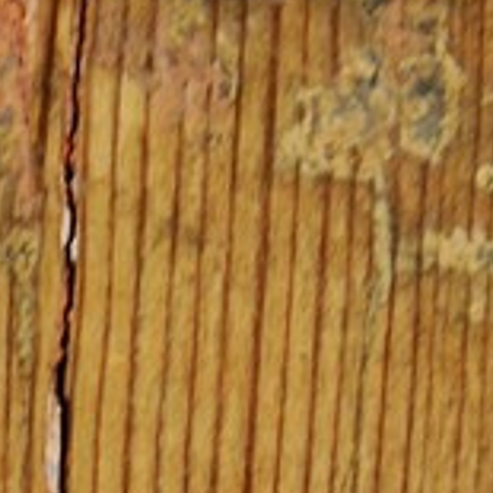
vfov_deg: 3.7
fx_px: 7364
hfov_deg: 3.8
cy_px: 1838
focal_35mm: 457
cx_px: -592
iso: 200
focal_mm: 52
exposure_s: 4
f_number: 8
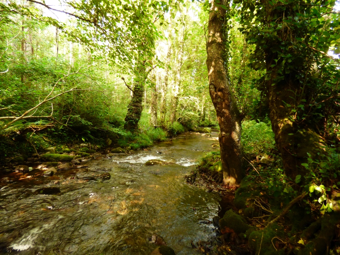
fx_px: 196
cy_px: 128
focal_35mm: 20
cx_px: 170
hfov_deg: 81.7
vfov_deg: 66.0
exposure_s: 1/40
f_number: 2.8
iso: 400
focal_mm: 3.58
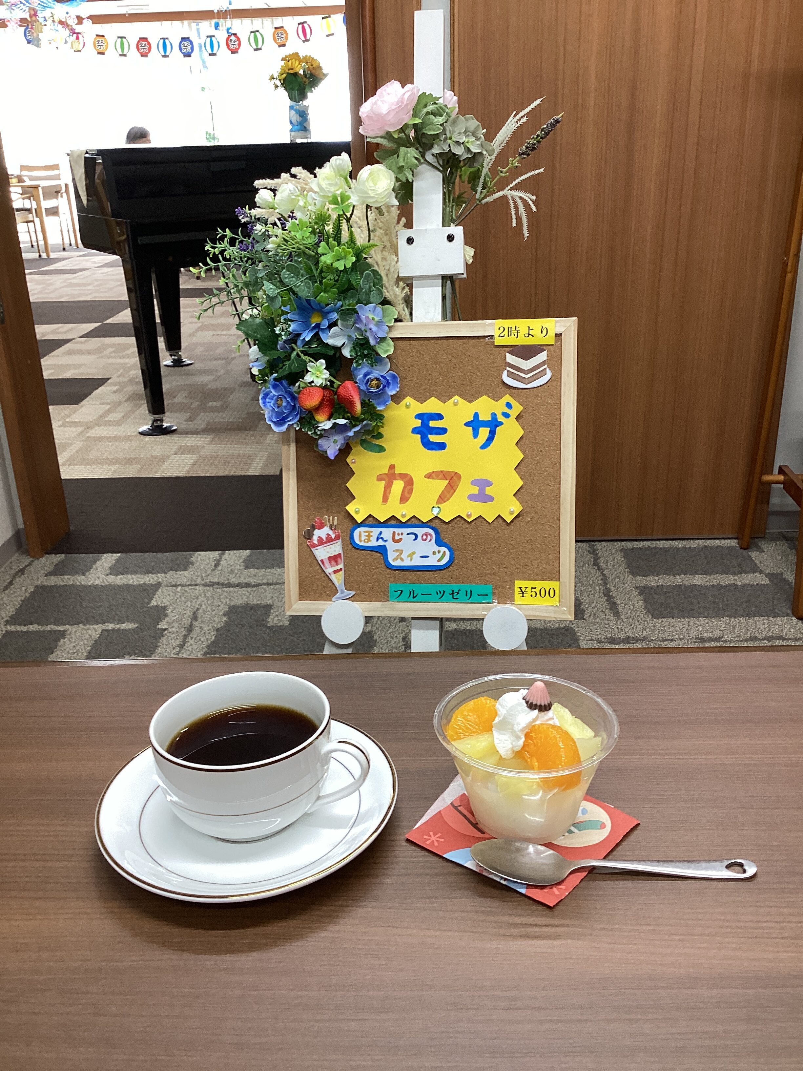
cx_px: 402
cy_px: 536
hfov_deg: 45.4
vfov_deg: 58.4
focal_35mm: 31
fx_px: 959
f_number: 2.4
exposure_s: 1/50
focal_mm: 3.3
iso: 64
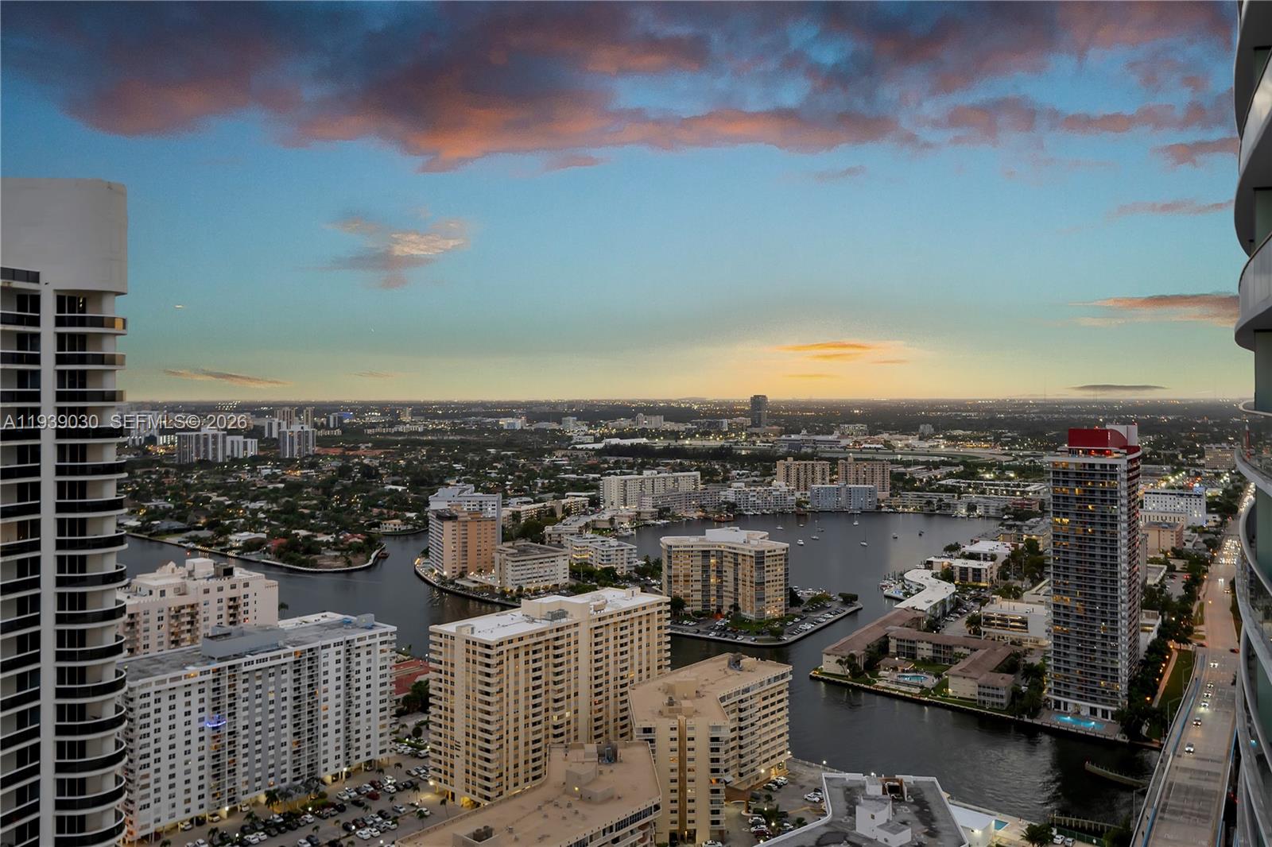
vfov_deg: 47.9
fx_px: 954
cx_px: 636
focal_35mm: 27
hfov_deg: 67.4
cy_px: 424
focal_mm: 18
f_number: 8
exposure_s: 1/5
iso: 200
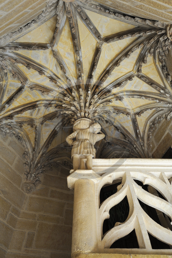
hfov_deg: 53.1
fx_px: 172
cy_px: 129
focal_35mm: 24
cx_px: 86
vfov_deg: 73.8
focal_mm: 24
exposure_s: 1/30
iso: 800
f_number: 6.3
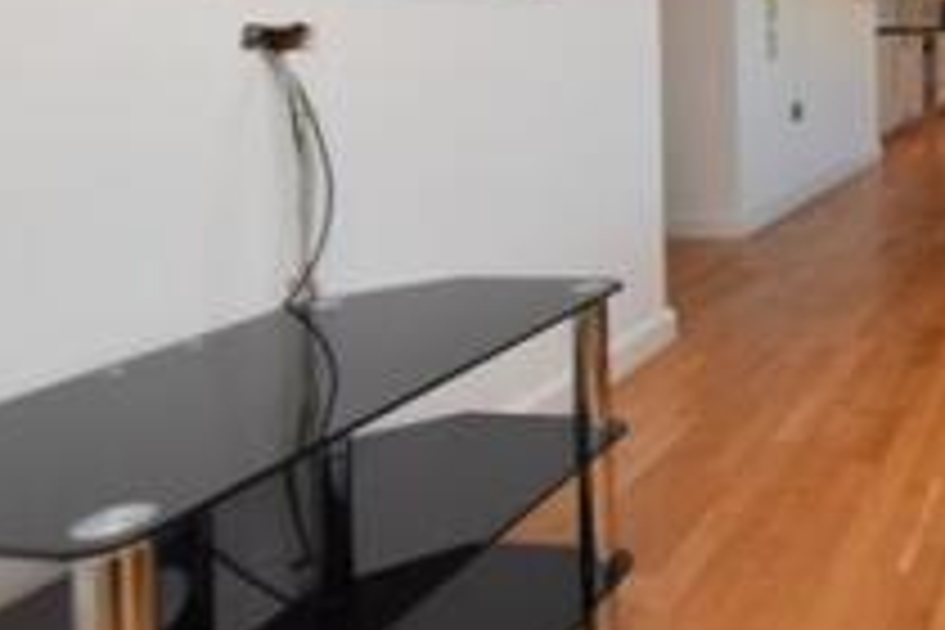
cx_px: 986
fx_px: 892
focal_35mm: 34
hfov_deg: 45.2
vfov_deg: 35.3
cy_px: 2
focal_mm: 10
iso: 800
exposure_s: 1/125
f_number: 5.6
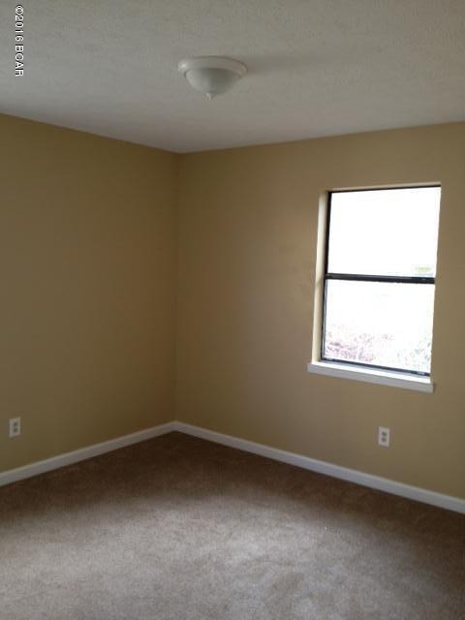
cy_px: 310
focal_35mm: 35
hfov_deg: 40.7
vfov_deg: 52.6
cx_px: 232
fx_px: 627
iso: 64
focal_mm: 4.28
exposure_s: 1/20
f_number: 2.4
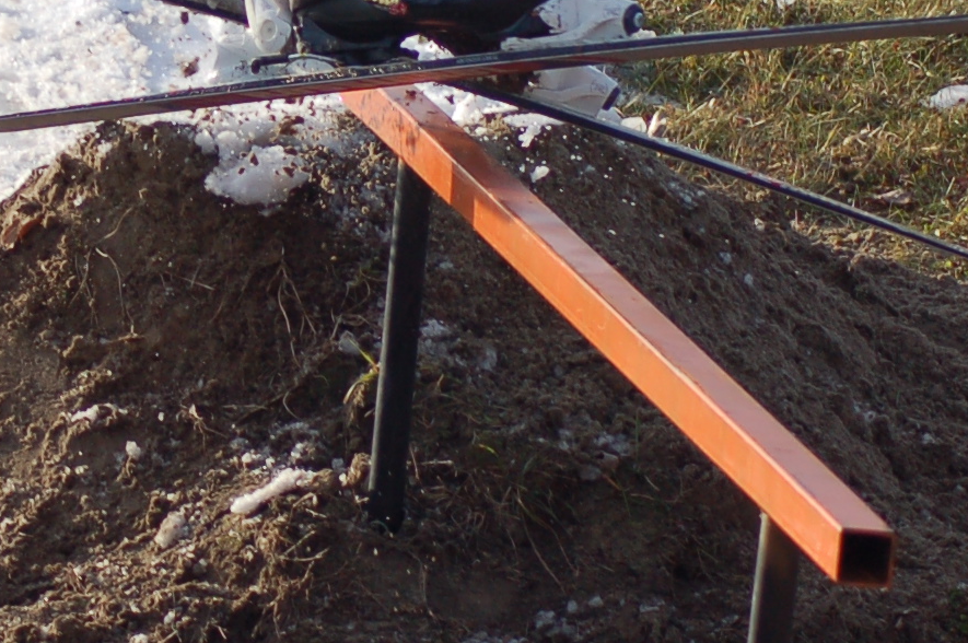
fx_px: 9589
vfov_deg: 3.8
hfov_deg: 5.8
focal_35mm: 357
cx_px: 282
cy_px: -127
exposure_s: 1/500
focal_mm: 70
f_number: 5.6
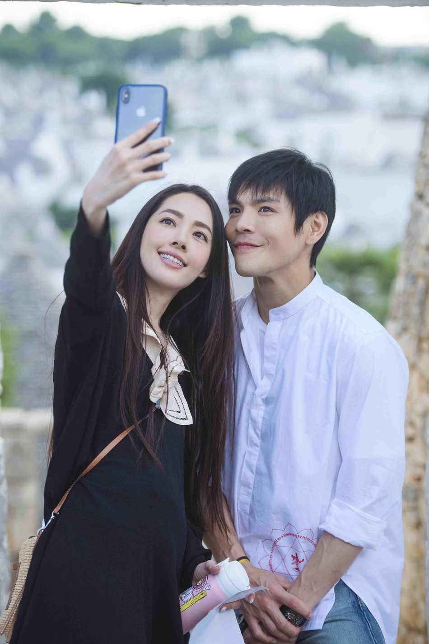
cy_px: 322
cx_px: 214
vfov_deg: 19.5
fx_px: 1877
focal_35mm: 105
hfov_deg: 13.0
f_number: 2.8
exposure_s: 1/500
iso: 500
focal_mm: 105
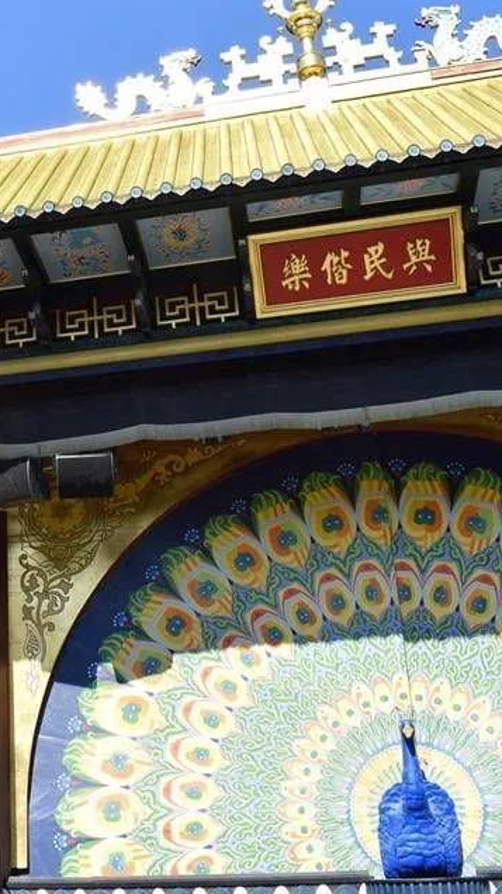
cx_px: -56
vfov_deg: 42.8
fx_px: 1138
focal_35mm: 48
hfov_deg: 23.3
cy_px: 389
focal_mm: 18
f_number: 9
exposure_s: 1/320
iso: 200
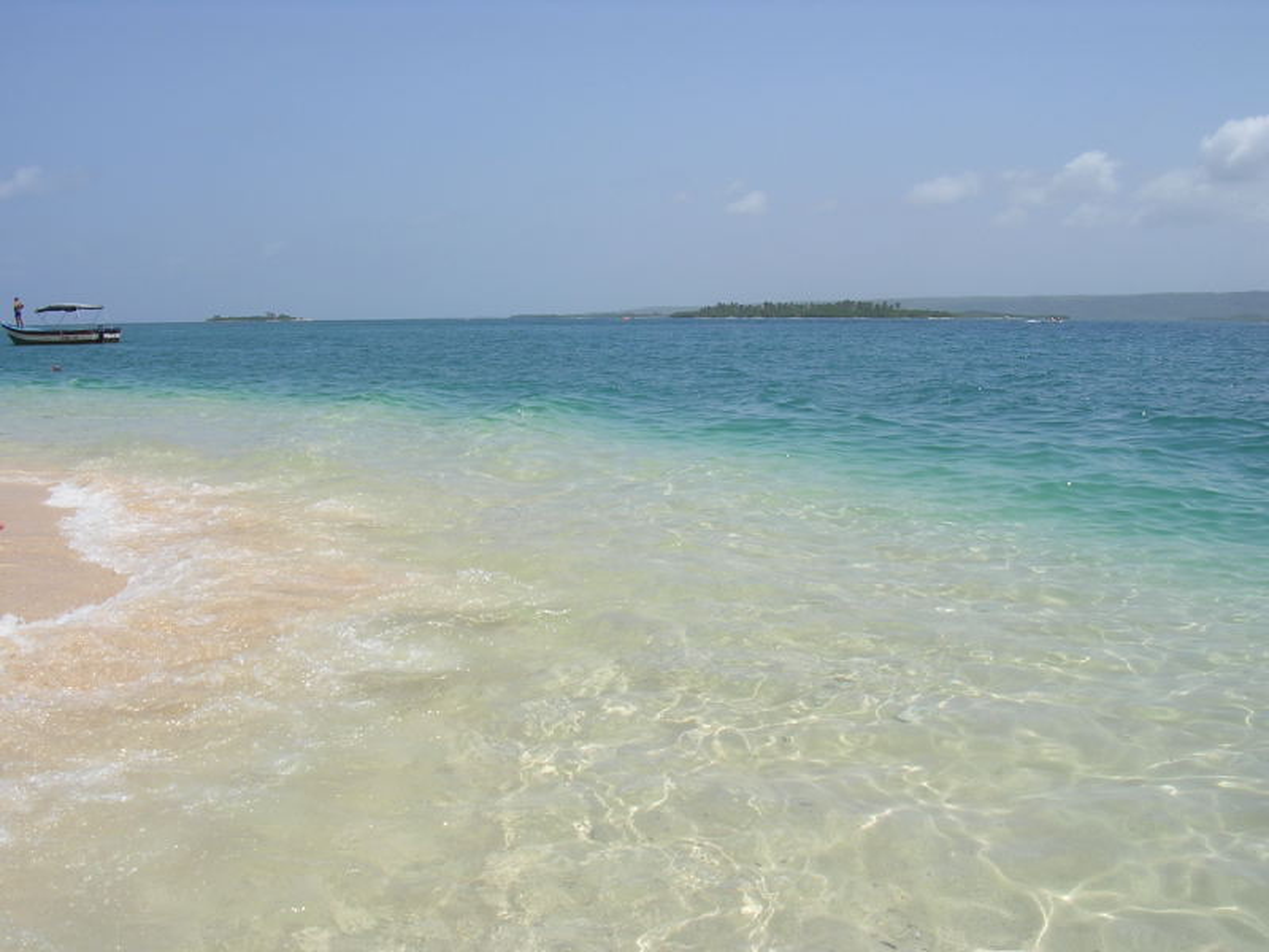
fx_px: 1393
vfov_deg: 37.7
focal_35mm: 38
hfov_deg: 49.0
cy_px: 476
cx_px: 634
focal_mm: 5.8
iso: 50
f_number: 5.6
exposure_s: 1/441
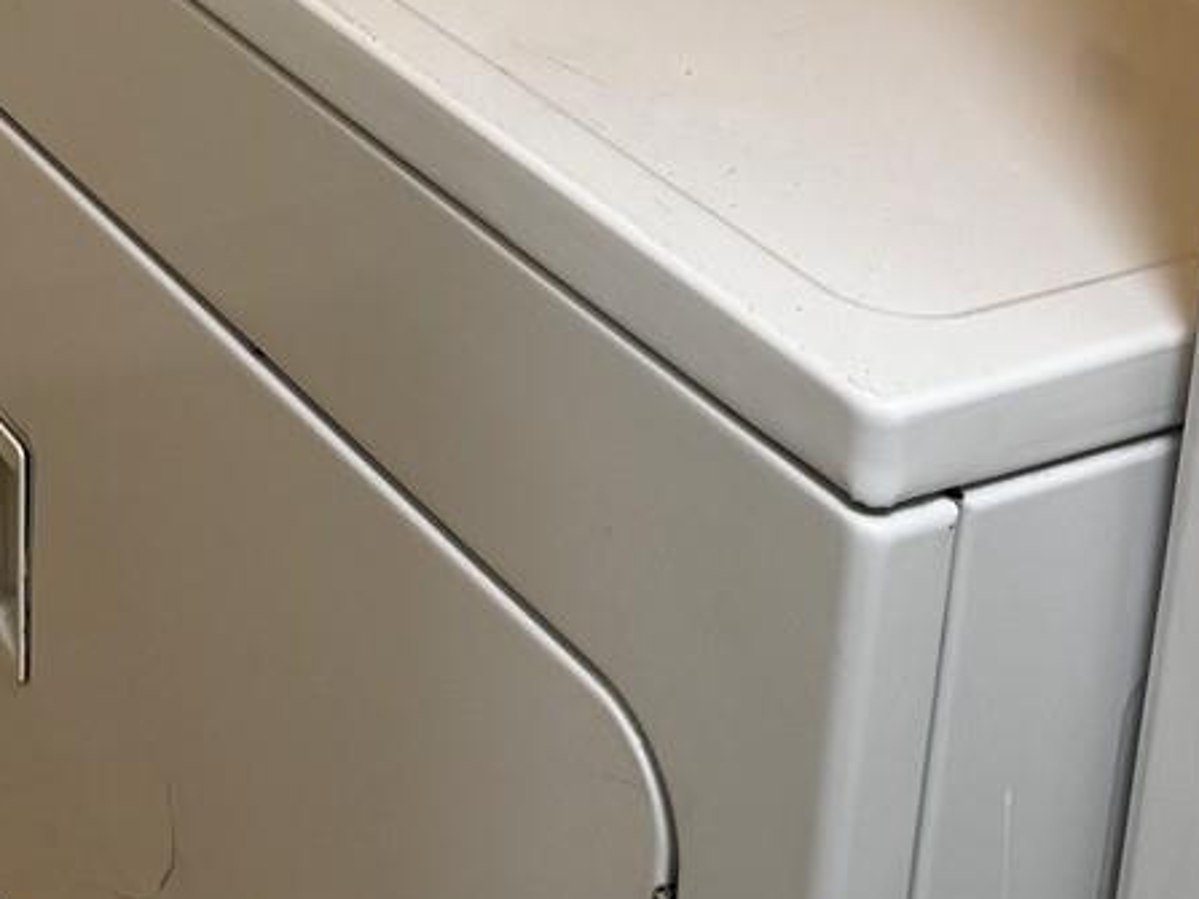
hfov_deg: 21.4
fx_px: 2978
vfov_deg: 15.5
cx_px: -182
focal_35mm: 86
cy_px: -547
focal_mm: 6.76
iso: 160
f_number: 1.78
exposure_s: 1/120
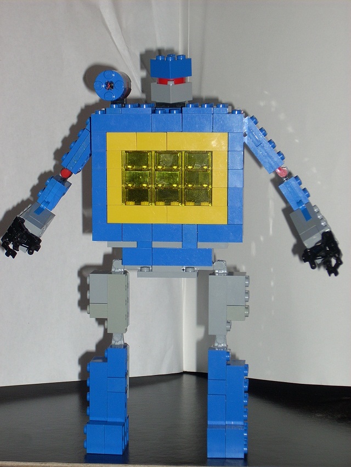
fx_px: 1257
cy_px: 234
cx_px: 176
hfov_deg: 15.9
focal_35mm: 93
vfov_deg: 21.1
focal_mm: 15.3
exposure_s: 1/60
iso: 64
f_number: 4.7
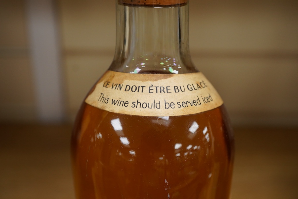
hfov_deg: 43.6
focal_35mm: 45
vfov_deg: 29.9
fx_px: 372
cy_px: 100
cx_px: 149
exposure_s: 1/125
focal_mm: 30
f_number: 8
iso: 1250
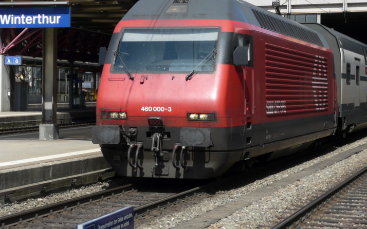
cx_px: 176
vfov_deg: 13.7
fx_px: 950
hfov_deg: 21.9
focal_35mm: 95
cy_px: 82
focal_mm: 10.5
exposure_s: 1/320
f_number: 5.6
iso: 100
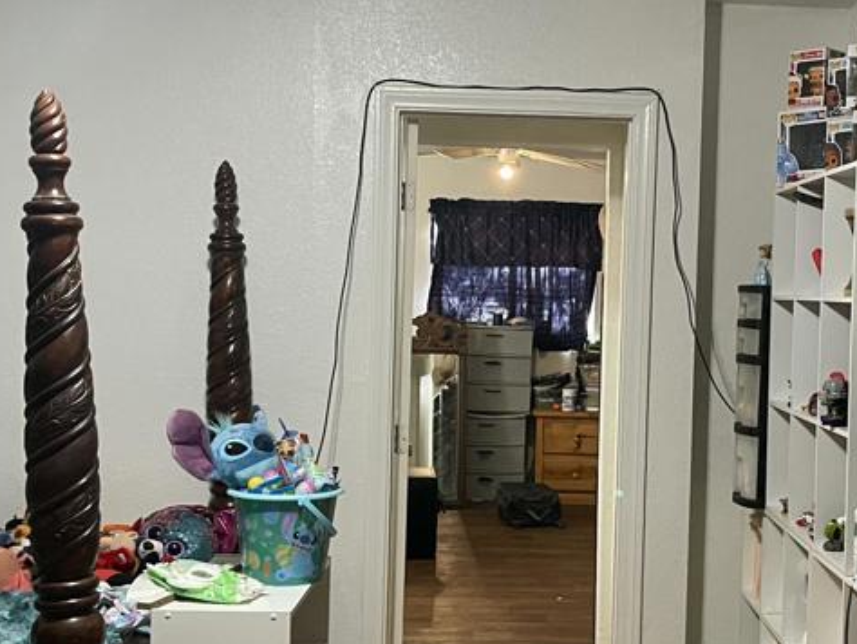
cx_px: 559
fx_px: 1338
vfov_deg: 27.0
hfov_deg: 35.2
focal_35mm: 54
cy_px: 346
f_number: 1.6
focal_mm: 5.1
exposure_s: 1/60
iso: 500
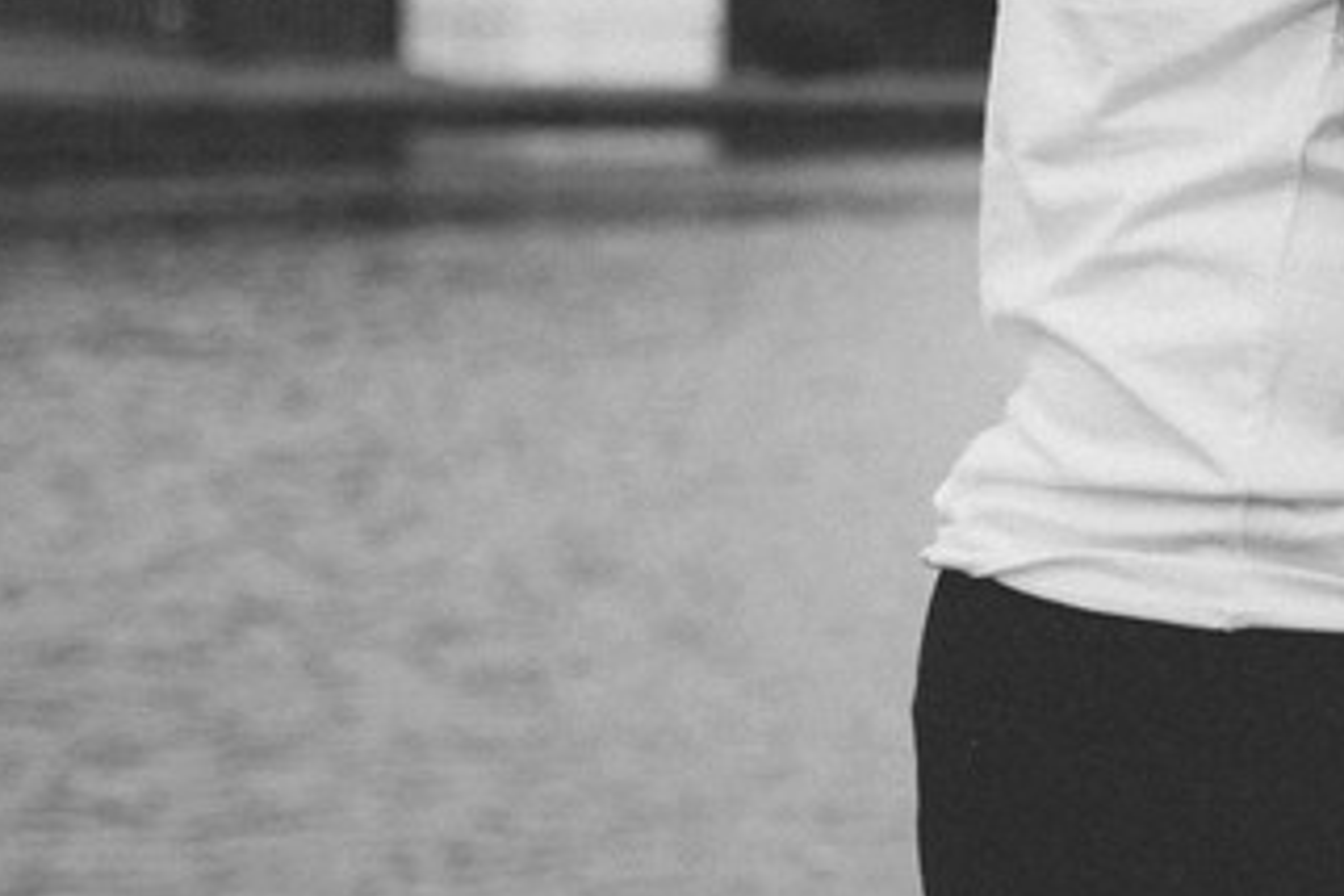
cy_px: 105
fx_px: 4890
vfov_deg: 10.4
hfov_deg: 15.0
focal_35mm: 131
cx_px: 1717
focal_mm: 35
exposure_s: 1/2000
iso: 500
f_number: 2.2
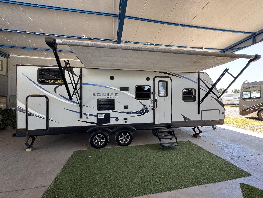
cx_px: 132
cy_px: 99
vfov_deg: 85.7
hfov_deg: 102.1
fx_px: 106
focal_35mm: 14
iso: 64
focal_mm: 2.22
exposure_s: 1/99
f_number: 2.2
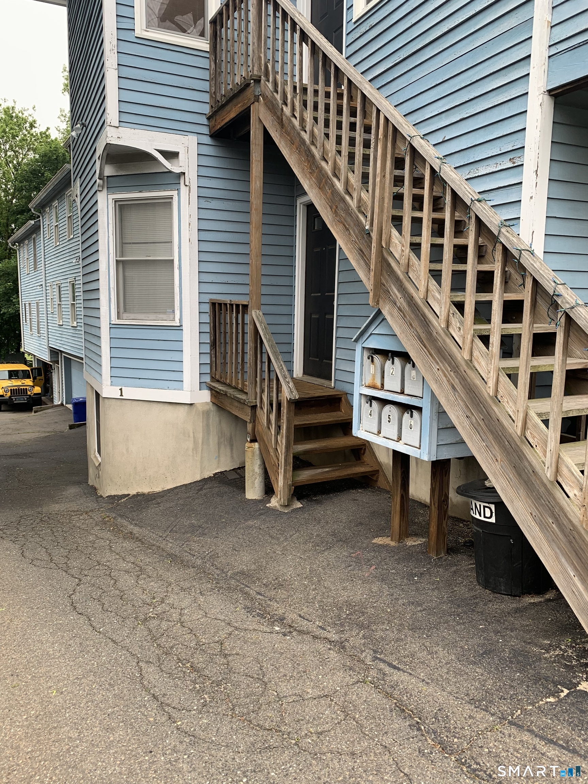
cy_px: 392
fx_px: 589
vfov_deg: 67.3
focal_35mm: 26
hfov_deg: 53.1
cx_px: 294
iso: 25
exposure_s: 1/198
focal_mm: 4.25
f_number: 1.8
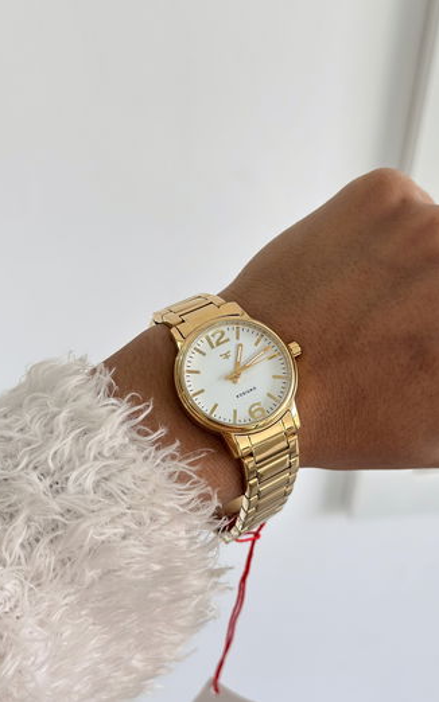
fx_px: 996
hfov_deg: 24.8
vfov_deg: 38.9
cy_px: 346
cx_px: 250
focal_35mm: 52
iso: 80
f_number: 1.78
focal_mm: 6.86
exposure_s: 1/219
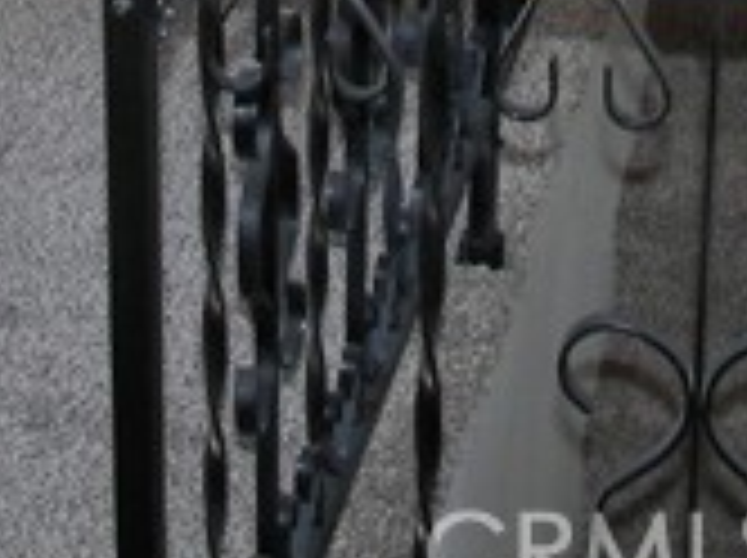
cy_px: -464
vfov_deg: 10.0
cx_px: 297
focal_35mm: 139
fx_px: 2995
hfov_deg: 14.2
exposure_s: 1/60
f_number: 2.8
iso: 50
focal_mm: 6
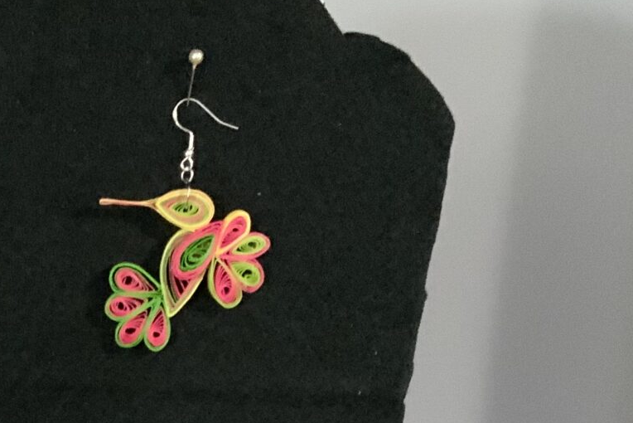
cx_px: 3
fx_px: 1776
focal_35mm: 101
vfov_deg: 13.1
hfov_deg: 19.6
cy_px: 534
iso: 400
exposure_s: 1/30
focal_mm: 3
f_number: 1.8
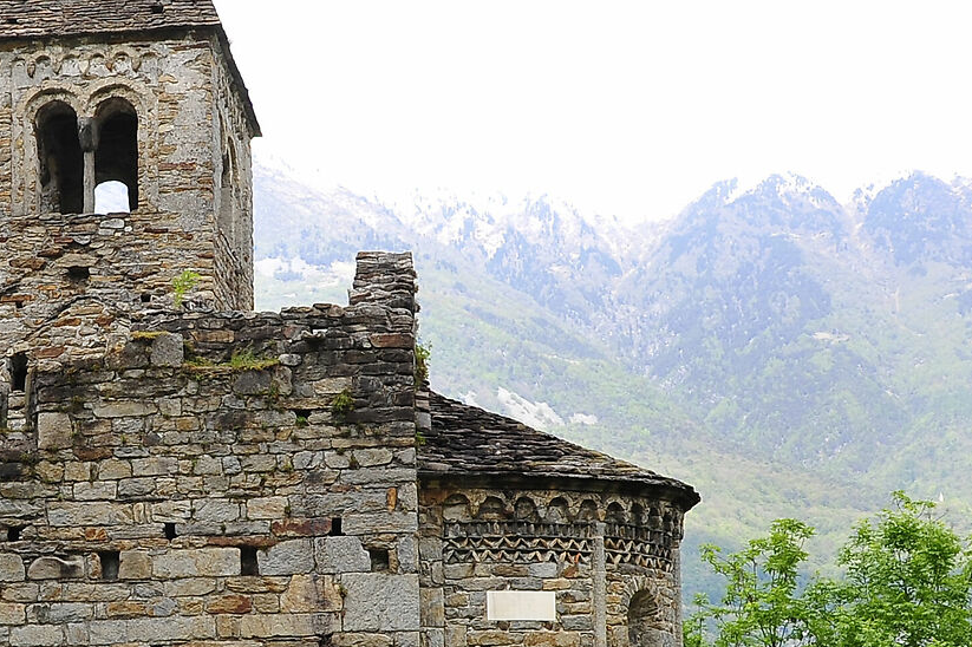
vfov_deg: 19.2
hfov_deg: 28.2
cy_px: 534
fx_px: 1889
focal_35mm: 70
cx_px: 177
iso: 400
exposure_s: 1/125
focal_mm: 24
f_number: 9
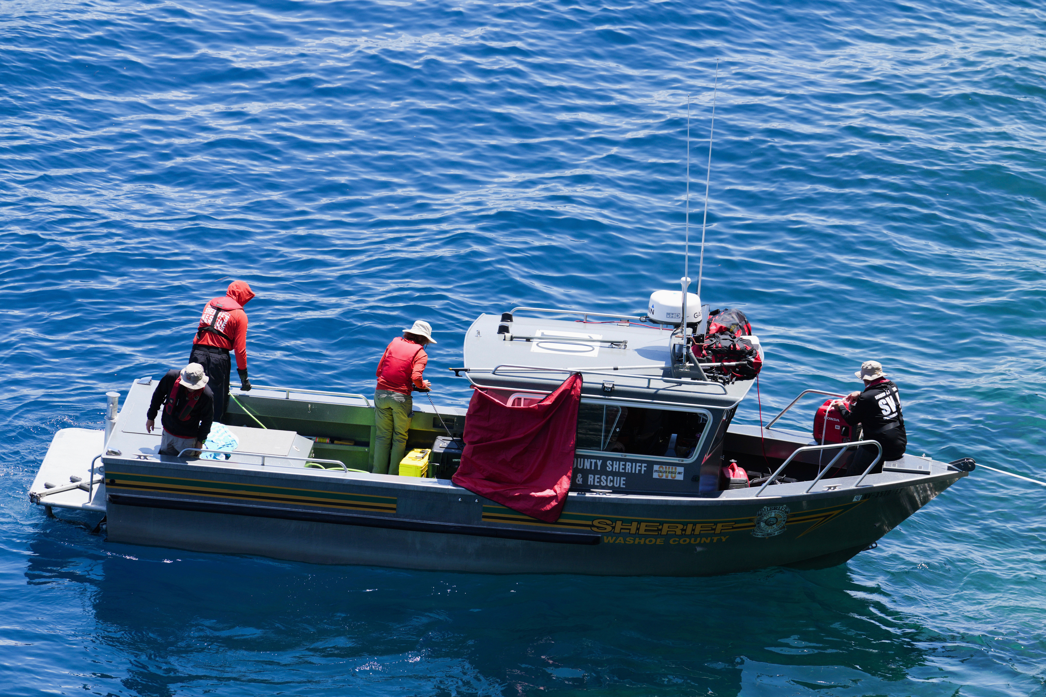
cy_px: 348
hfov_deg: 7.4
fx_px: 8135
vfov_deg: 4.9
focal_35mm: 280
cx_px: 523
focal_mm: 280
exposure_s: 1/800
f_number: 6.3
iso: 200
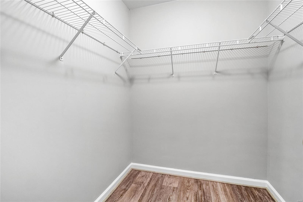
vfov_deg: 73.7
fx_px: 135
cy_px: 101
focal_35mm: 16
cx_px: 152
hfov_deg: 96.7
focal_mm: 8
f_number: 8
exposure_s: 1/3
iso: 400
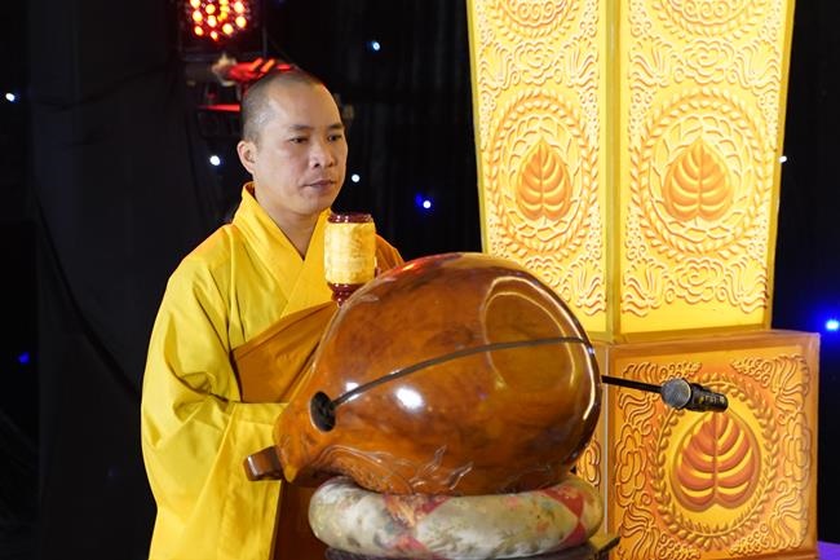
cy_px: 280
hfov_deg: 18.3
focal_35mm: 112
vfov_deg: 12.2
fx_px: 2613
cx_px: 420
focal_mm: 75
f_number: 2.8
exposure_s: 1/60
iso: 2500
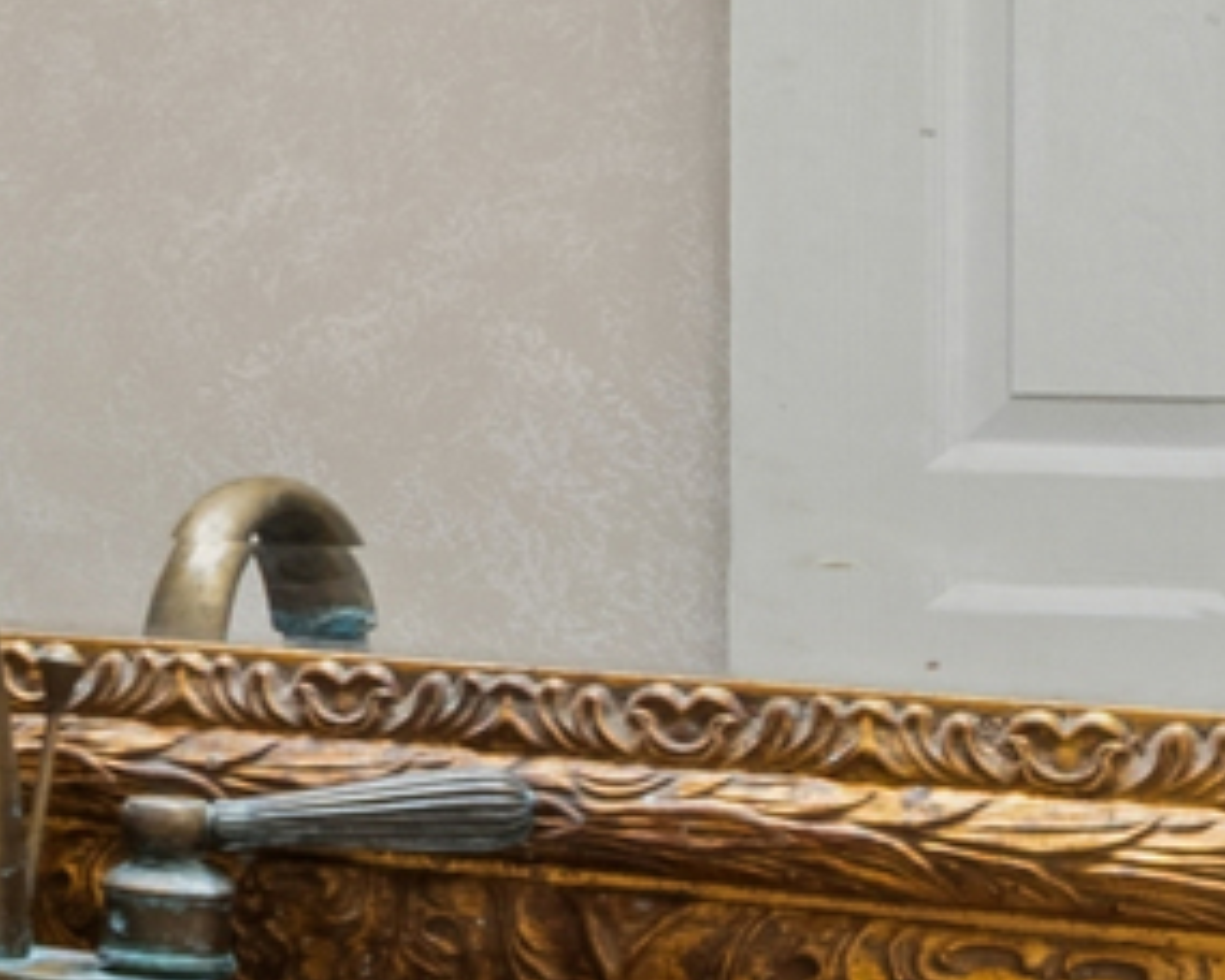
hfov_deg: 15.8
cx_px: -1212
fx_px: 3481
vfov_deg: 16.0
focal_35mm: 96
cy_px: 340
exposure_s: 1/3.33
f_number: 8
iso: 250
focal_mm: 12
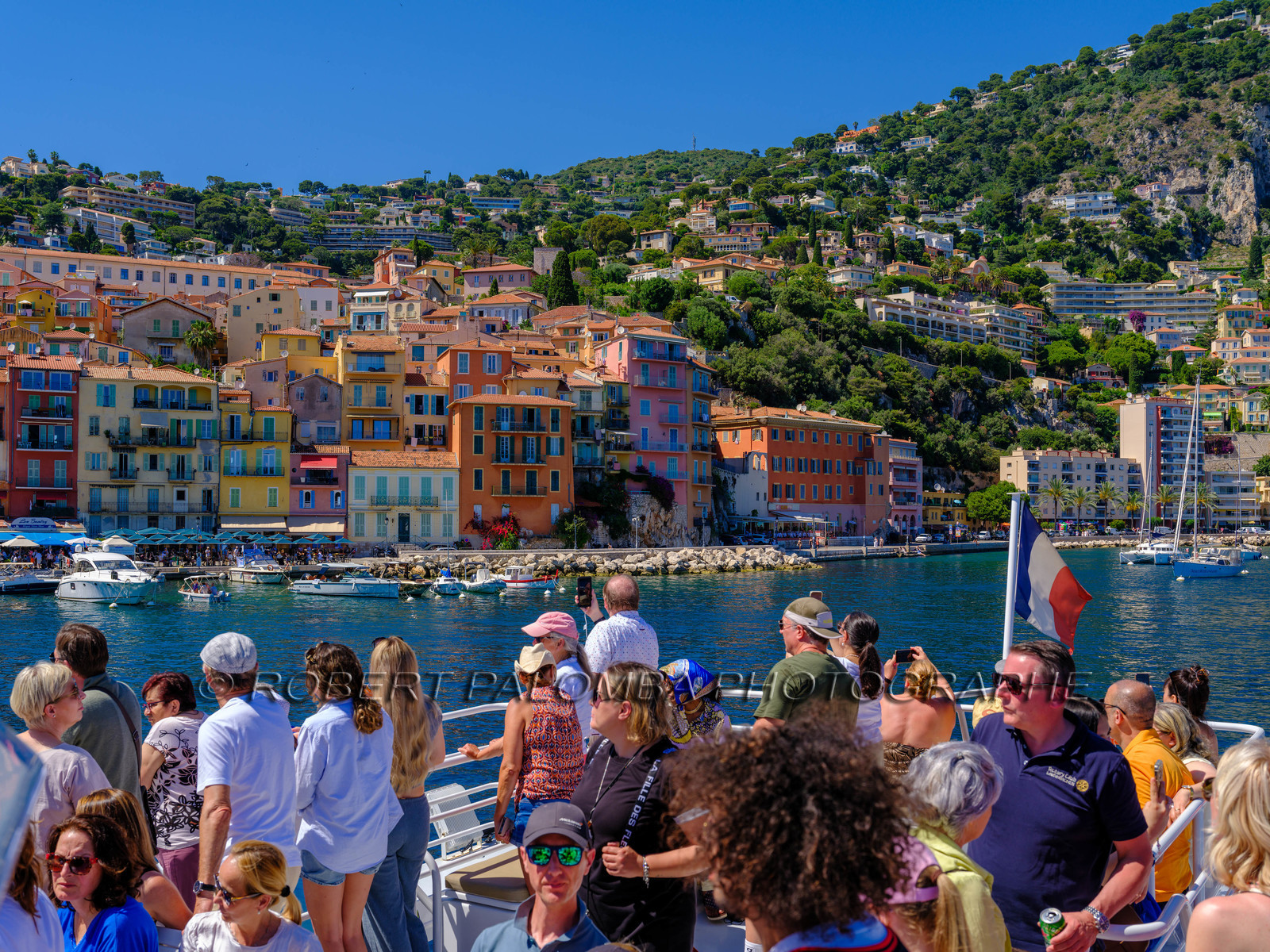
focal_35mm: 36
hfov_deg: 51.4
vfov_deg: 39.7
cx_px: 635
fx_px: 1321
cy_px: 476
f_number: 8
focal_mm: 45
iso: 200
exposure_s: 1/320
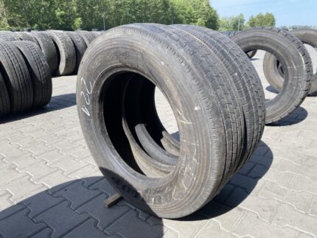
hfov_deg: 67.3
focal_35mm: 26
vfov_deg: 53.1
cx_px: 158
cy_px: 119
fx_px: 238
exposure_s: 1/1103
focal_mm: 4.25
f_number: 1.8
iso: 32
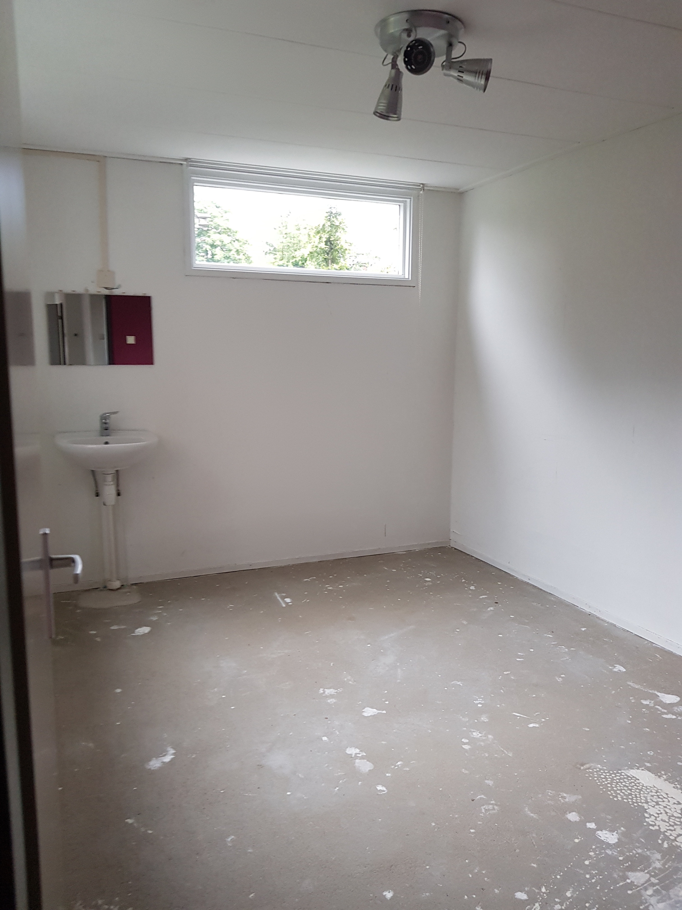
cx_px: 341
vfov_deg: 67.3
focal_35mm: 26
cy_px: 455
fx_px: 683
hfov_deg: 53.1
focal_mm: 4.2
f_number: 1.7
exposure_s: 1/50
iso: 160
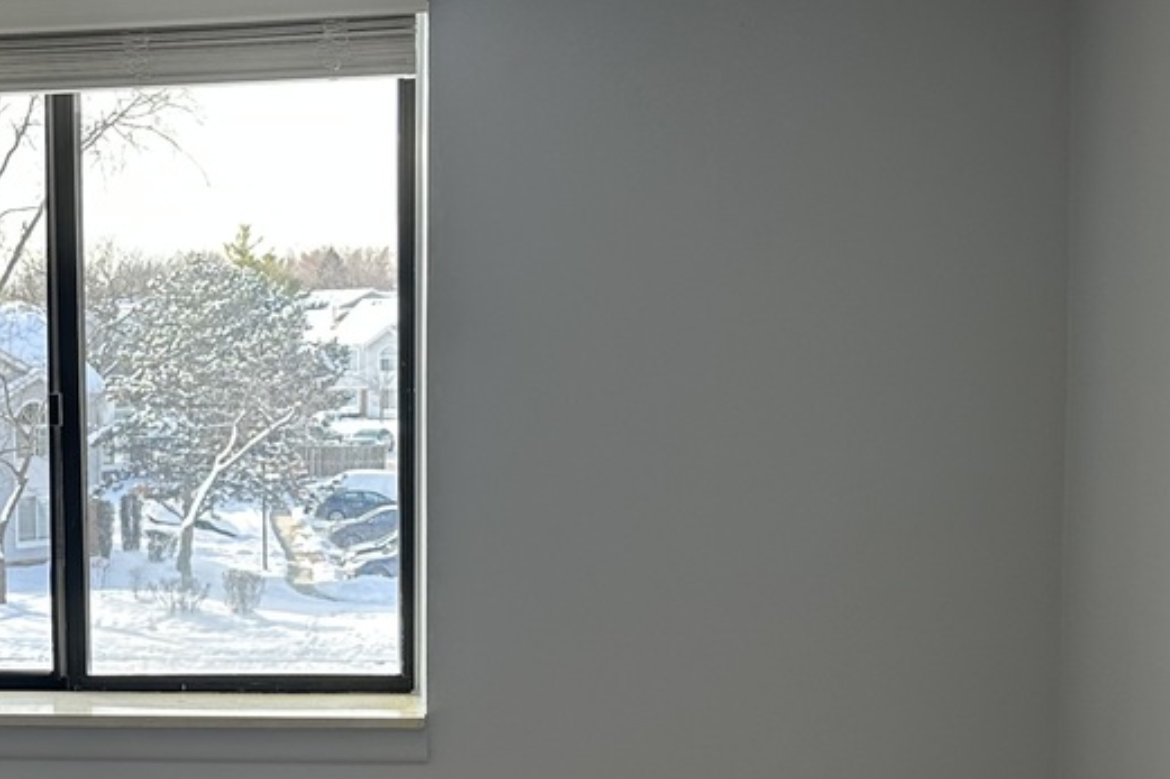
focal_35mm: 69
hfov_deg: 27.1
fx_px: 2242
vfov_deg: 19.6
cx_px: -88
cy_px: 557
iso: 80
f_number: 1.78
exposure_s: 1/398
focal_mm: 6.86
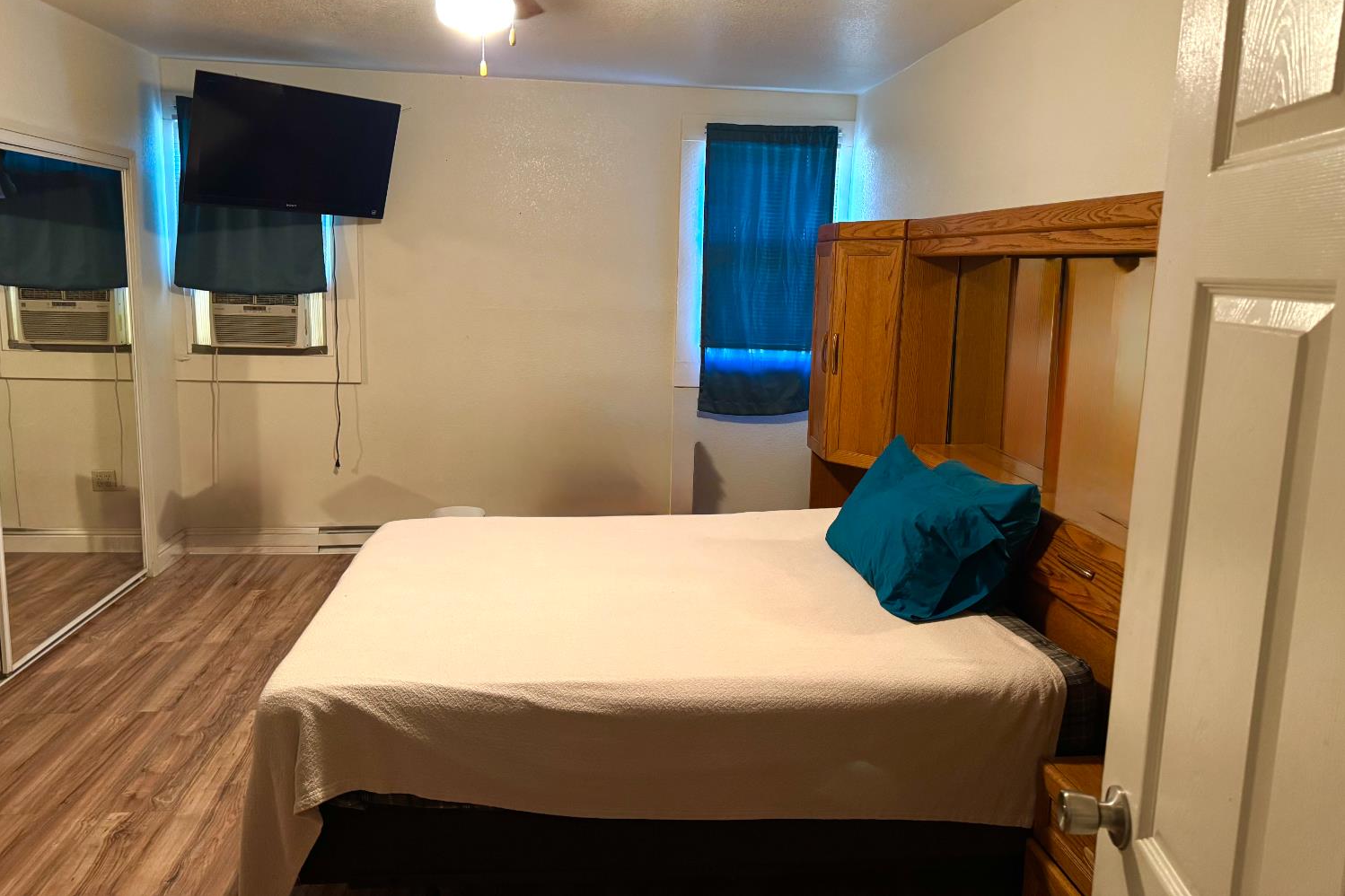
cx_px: 672
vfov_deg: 51.1
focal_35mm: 25
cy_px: 394
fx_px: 934
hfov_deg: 71.5
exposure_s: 1/60
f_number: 1.78
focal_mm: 6.76
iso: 500
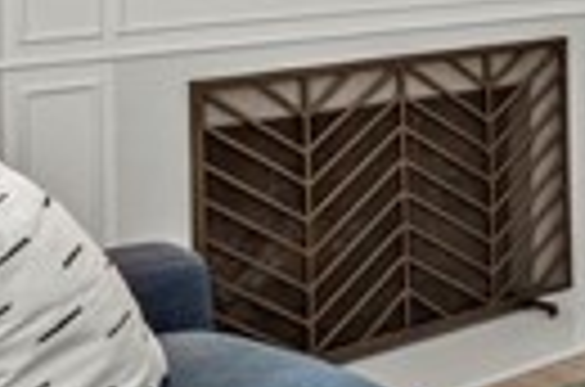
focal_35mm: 79
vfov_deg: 16.4
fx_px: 1281
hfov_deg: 18.4
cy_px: -97
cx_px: 1130
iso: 100
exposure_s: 1/3
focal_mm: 16
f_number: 7.1
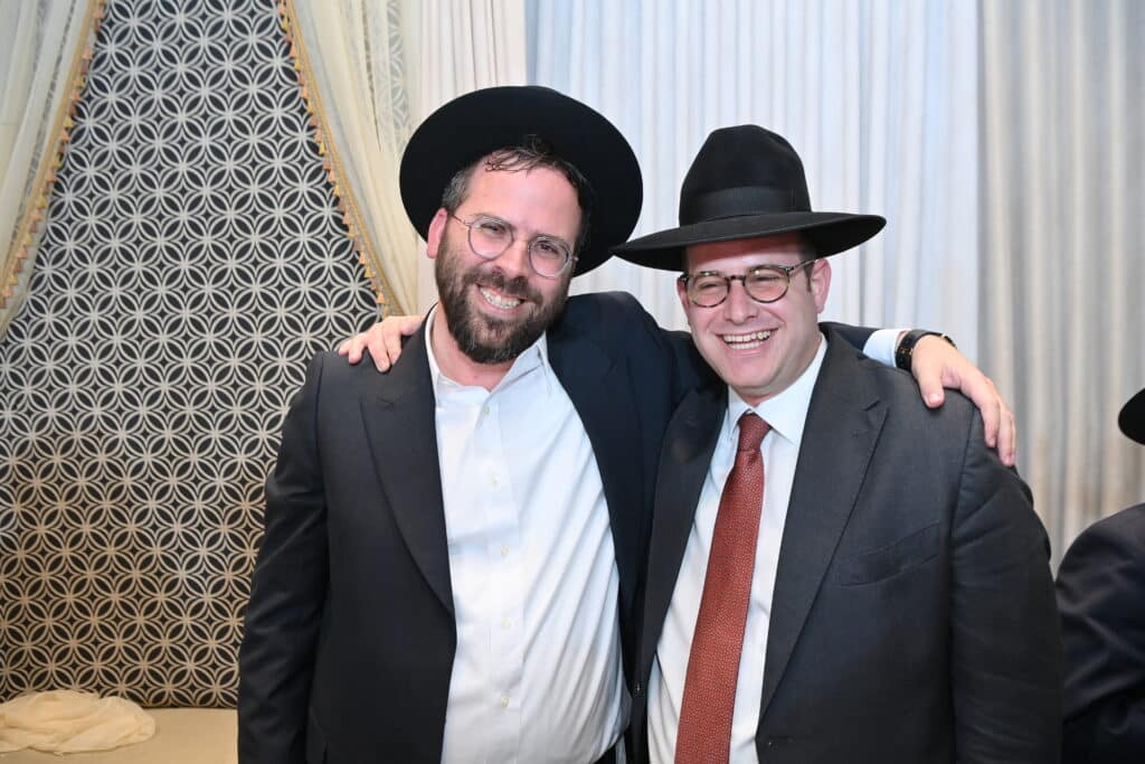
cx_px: 572
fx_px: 922
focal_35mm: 29
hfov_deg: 63.7
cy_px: 382
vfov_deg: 45.0
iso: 1600
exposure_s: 1/125
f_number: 6.3
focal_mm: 29
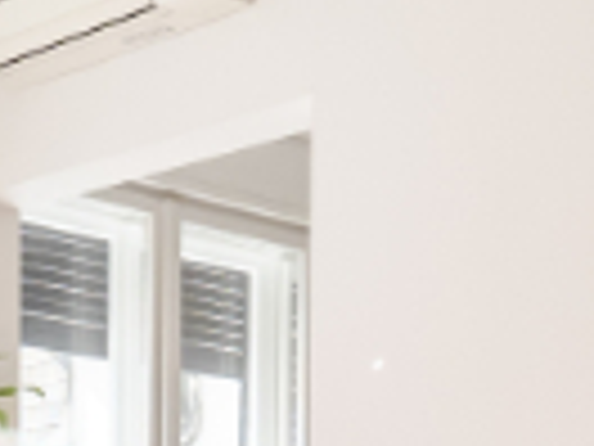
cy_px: 730
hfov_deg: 18.0
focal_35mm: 106
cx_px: -32
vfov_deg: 13.0
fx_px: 1819
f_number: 4
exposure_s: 1/200
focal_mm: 7
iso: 400
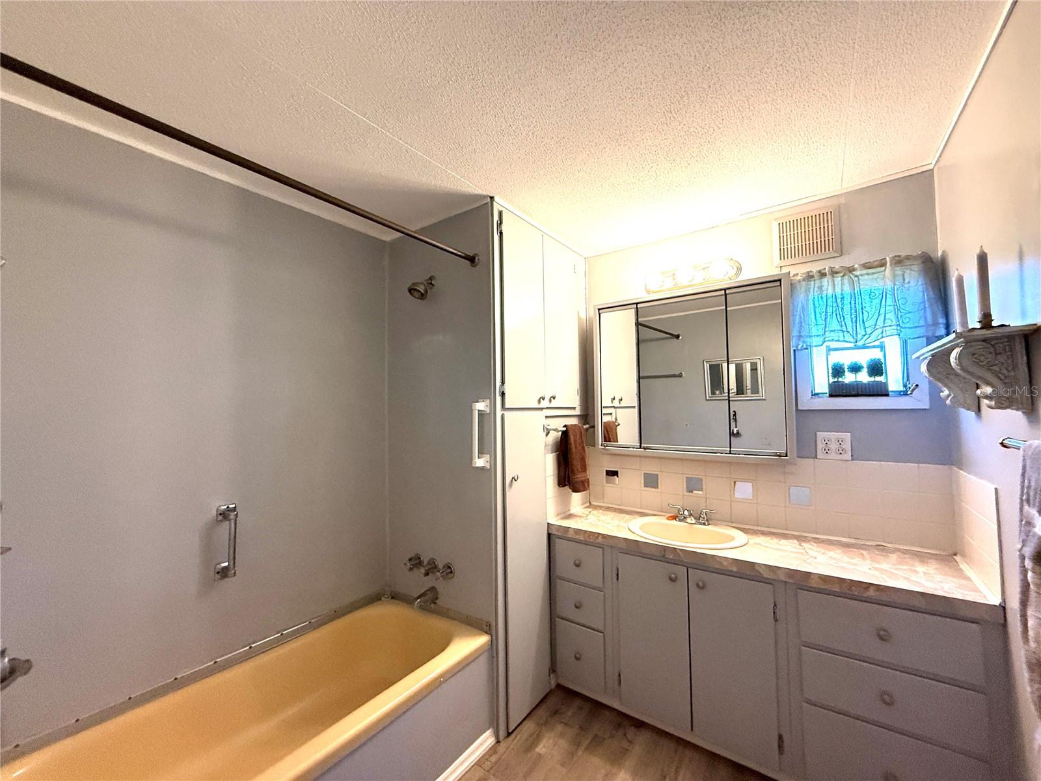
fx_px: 421
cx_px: 520
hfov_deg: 102.1
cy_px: 390
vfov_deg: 85.7
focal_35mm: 14
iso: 400
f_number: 2.2
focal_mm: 2.22
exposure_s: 1/60
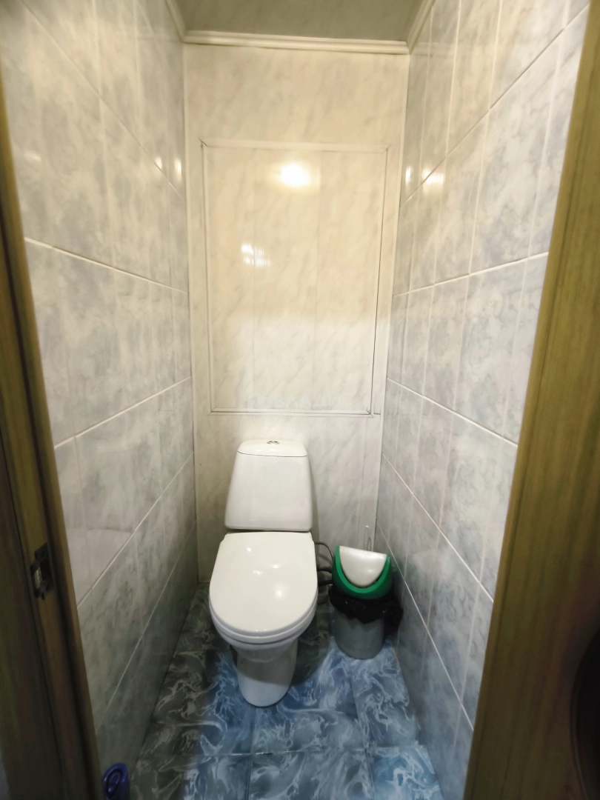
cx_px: 300
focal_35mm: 15
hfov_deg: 81.7
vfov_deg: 98.2
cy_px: 400
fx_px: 347
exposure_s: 1/25
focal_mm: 1.91
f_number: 2.2
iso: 800
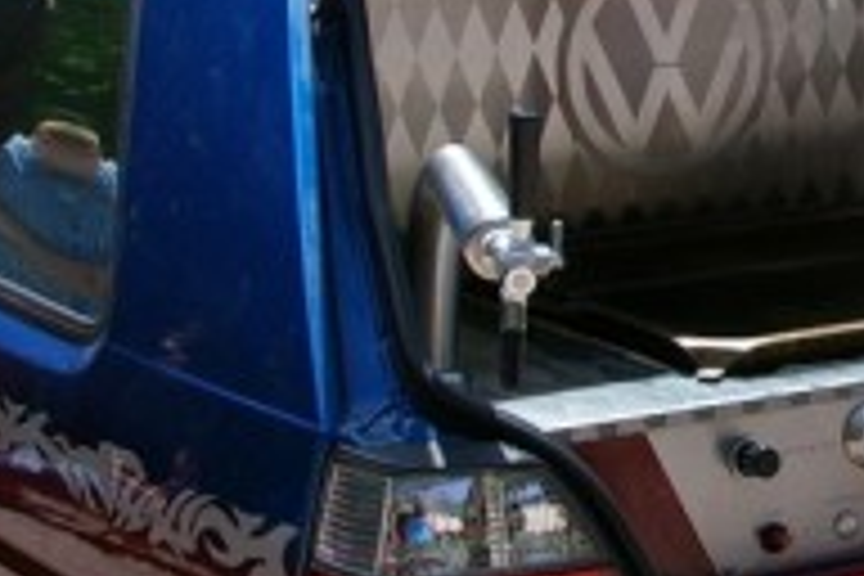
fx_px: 3000
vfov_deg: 10.9
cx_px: 886
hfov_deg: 16.0
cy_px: 128
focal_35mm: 125
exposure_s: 1/180
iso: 200
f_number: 6.7
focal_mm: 20
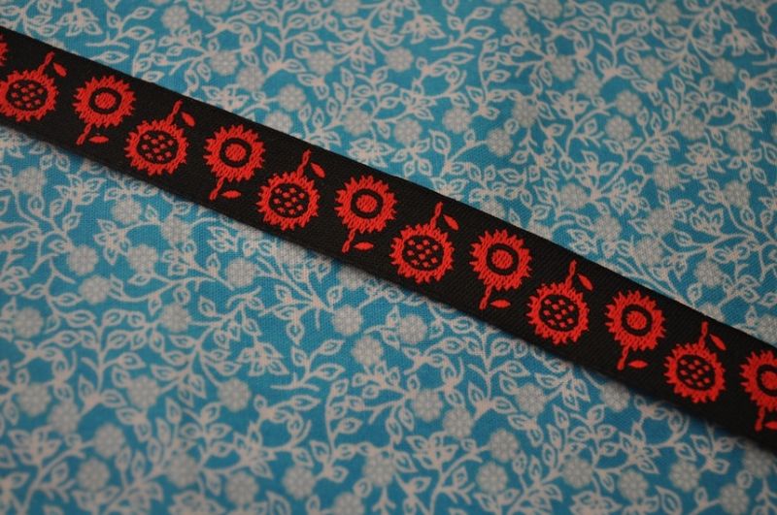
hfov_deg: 36.9
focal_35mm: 54
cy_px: 258
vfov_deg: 25.0
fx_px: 1164
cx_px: 388
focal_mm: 36
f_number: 5
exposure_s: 1/60
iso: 400
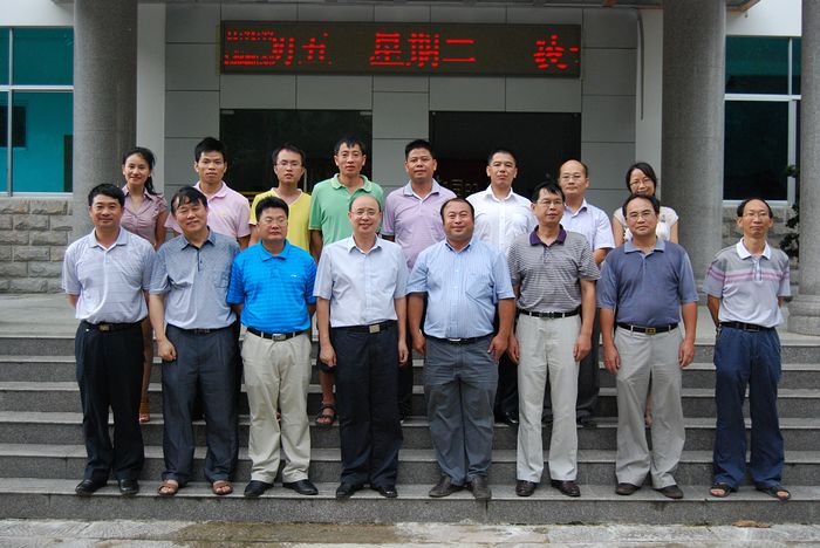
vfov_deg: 29.9
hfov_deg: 43.6
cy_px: 274
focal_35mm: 45
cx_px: 410
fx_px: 1026
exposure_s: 1/400
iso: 800
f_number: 4.2
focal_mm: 30
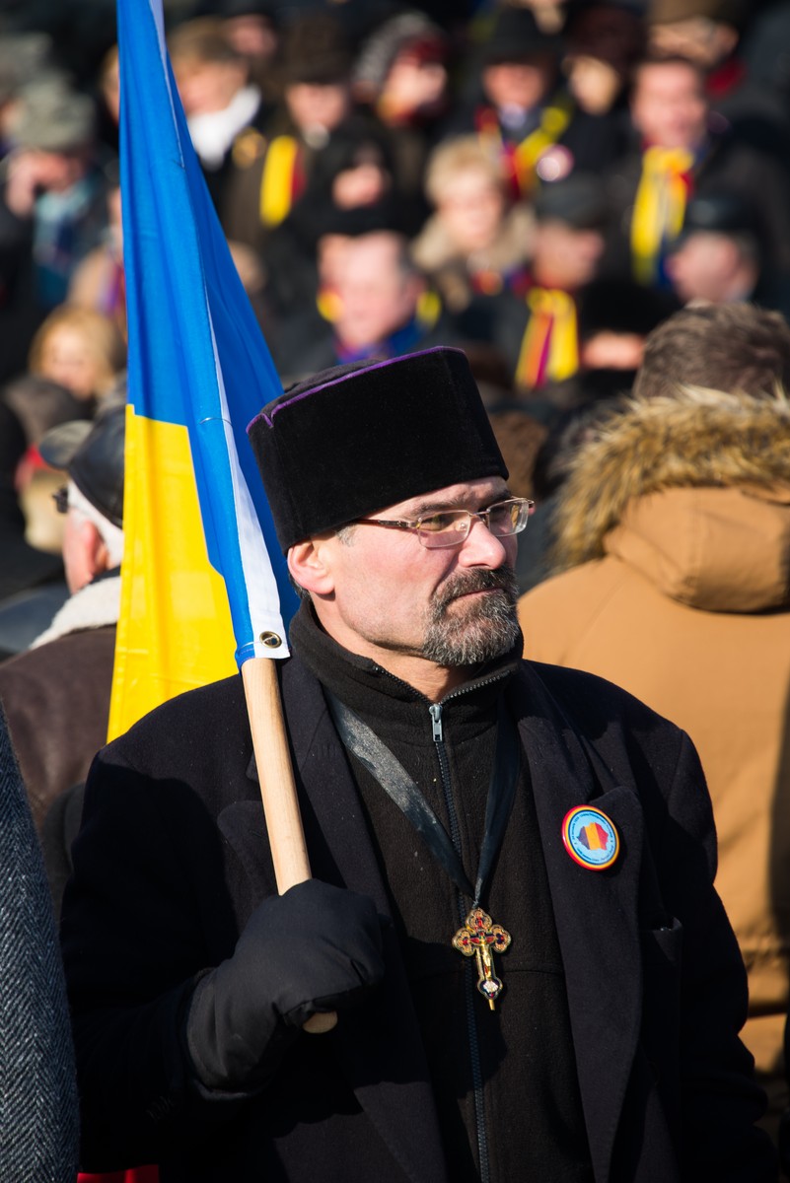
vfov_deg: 6.9
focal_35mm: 300
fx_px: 9866
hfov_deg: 4.6
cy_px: 592
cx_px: 395
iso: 100
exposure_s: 1/125
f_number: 8
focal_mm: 300
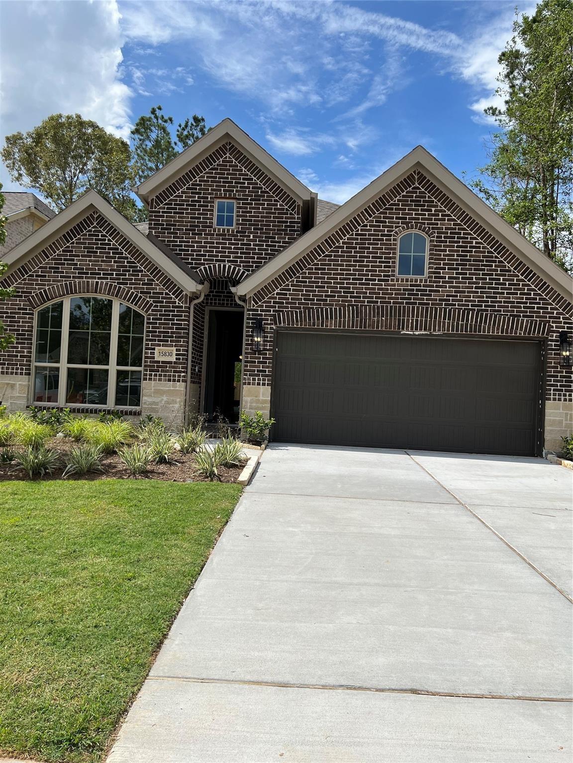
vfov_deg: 67.3
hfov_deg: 53.1
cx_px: 286
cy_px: 382
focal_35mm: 26
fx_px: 574
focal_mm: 5.7
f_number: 1.5
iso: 50
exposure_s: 1/6579
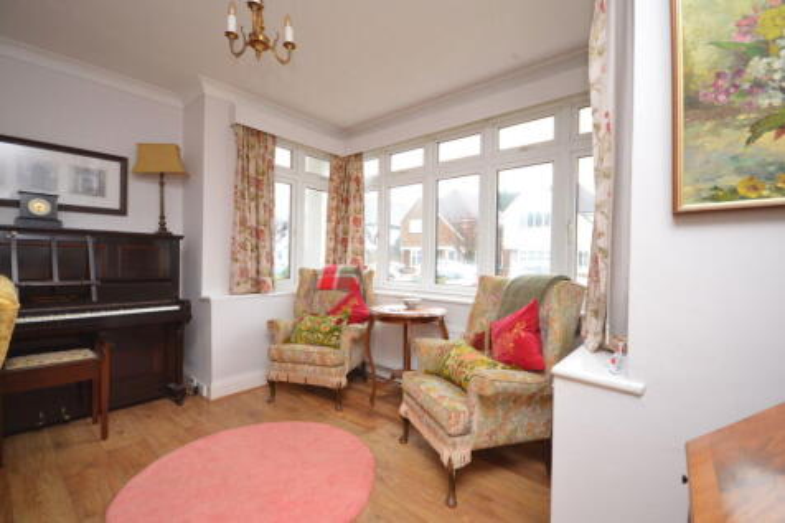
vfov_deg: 77.3
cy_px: 262
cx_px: 392
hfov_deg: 100.4
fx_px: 327
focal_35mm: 15
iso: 1250
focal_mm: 10
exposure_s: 1/60
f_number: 4
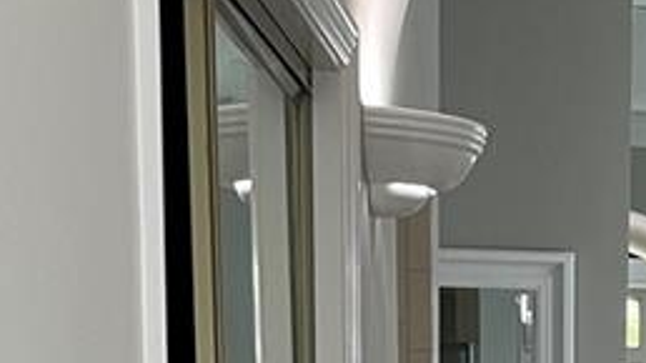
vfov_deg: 8.5
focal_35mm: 132
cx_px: 744
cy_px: 846
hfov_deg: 15.7
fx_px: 2261
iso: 80
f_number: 1.6
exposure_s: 1/60
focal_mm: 5.1
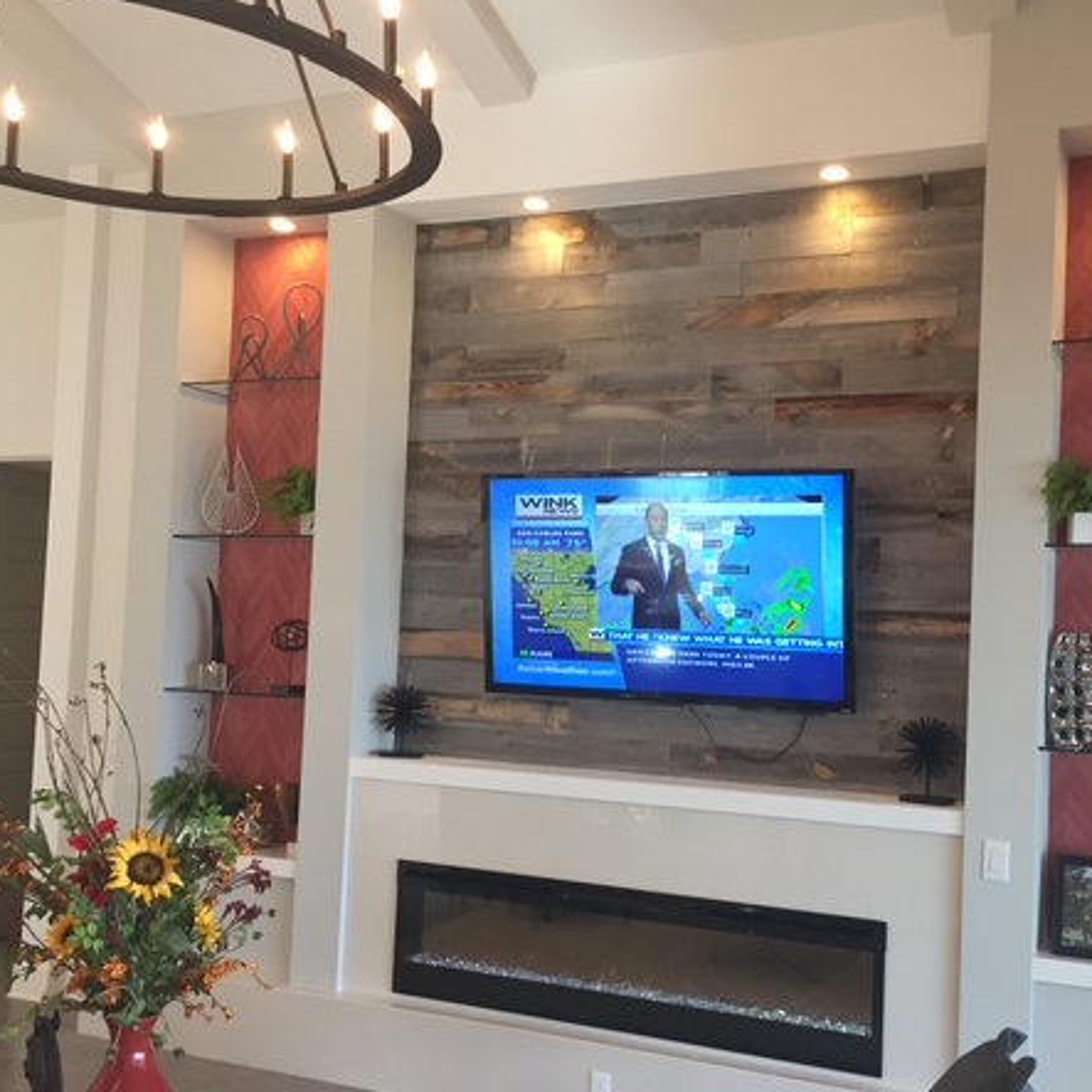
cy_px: 579
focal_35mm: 37
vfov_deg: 44.9
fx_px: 1321
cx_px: 658
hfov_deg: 44.7
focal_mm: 4.15
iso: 40
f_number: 2.2
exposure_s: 1/30
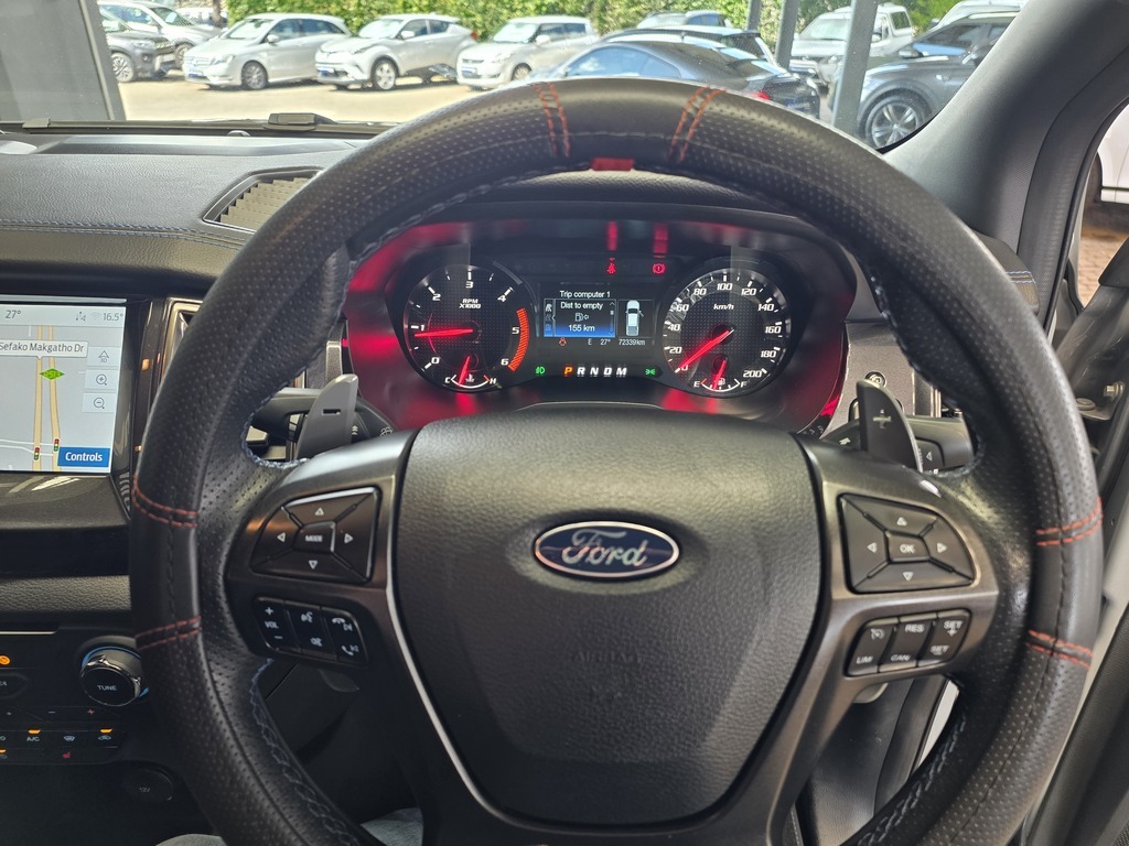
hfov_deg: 73.9
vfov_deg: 58.9
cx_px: 564
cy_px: 423
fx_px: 750
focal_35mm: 23
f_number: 1.7
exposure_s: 1/100
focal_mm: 6.25
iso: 160
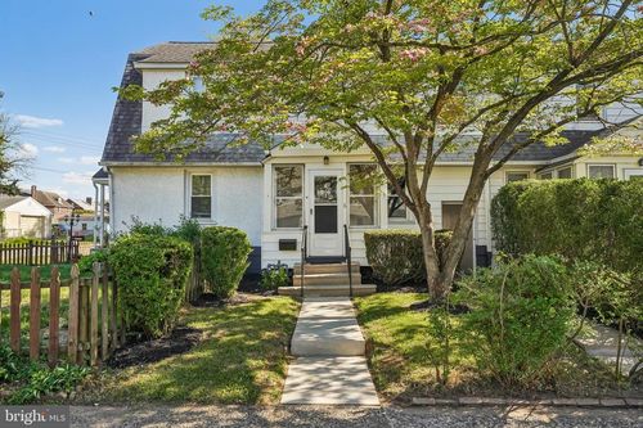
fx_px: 429
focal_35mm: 24
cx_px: 322
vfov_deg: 53.1
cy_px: 214
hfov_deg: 73.8
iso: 500
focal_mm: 24
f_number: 8
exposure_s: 1/500
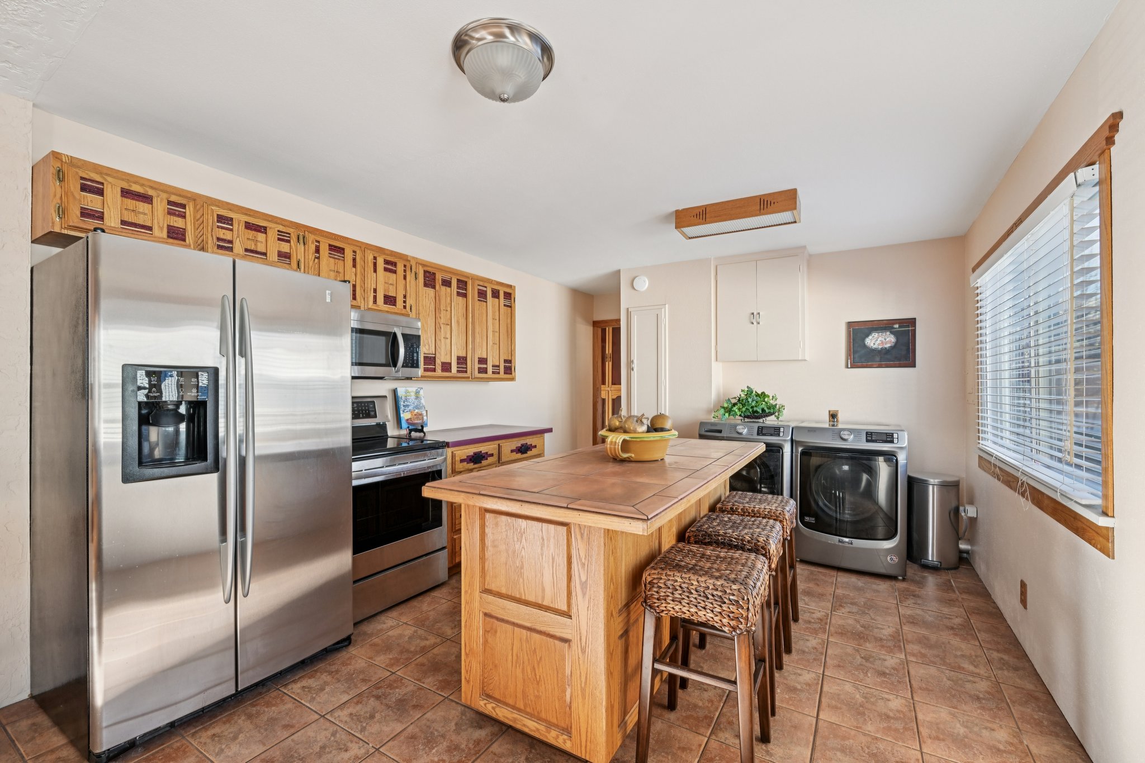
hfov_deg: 98.5
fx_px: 493
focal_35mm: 16
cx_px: 572
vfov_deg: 75.5
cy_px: 382
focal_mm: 15.5
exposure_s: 1/8
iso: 400
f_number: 11
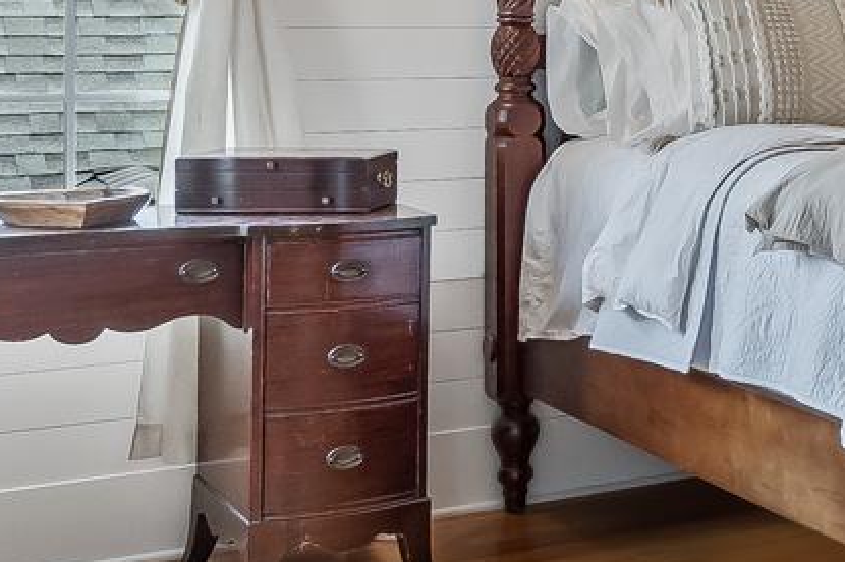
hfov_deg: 21.4
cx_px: 1283
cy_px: 5
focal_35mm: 79
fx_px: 1853
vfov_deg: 16.9
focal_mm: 16
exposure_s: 1/40
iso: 800
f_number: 8
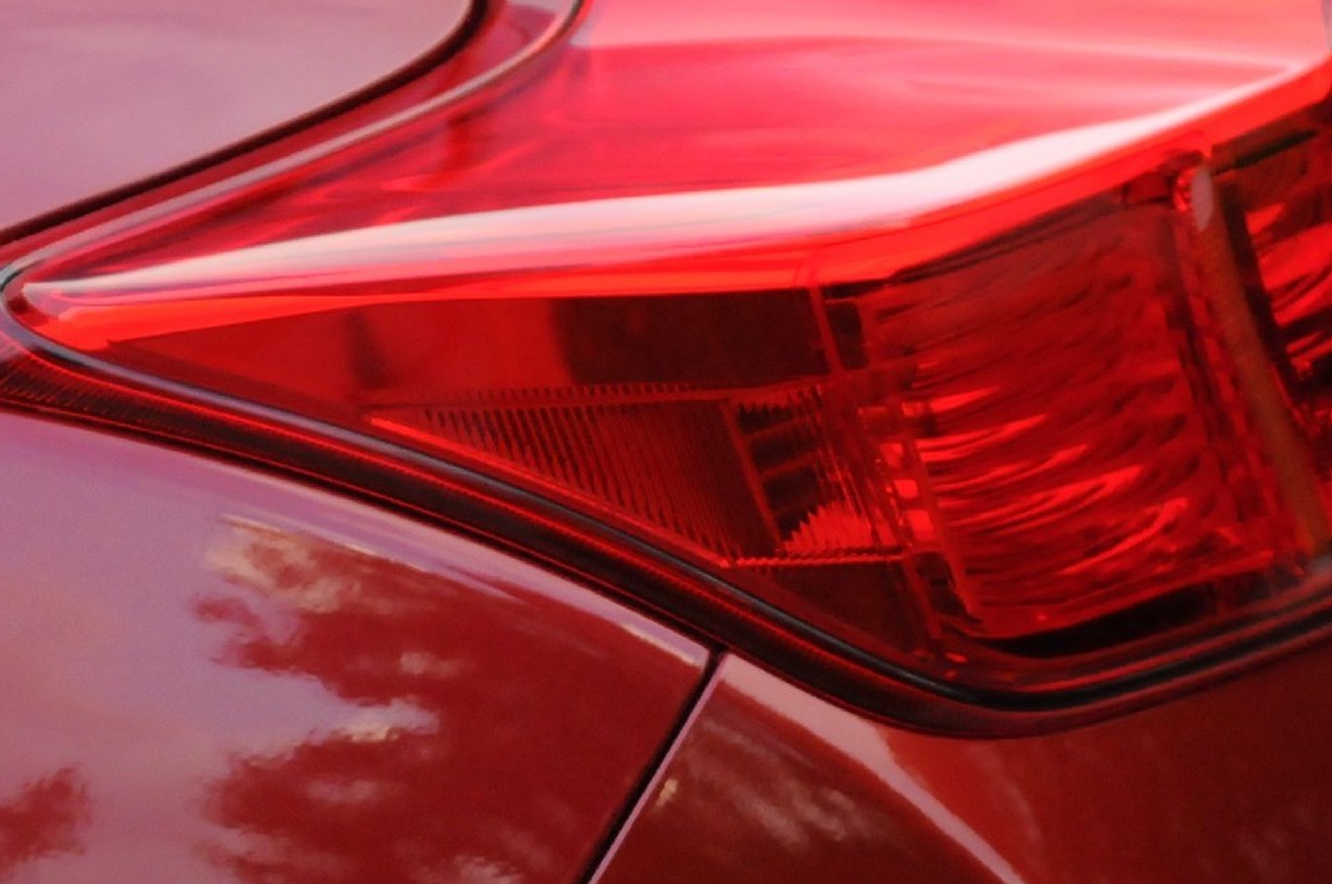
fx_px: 11197
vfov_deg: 4.5
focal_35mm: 303
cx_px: 458
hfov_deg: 6.8
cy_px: -71
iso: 2000
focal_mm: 82
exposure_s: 1/500
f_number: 5.6
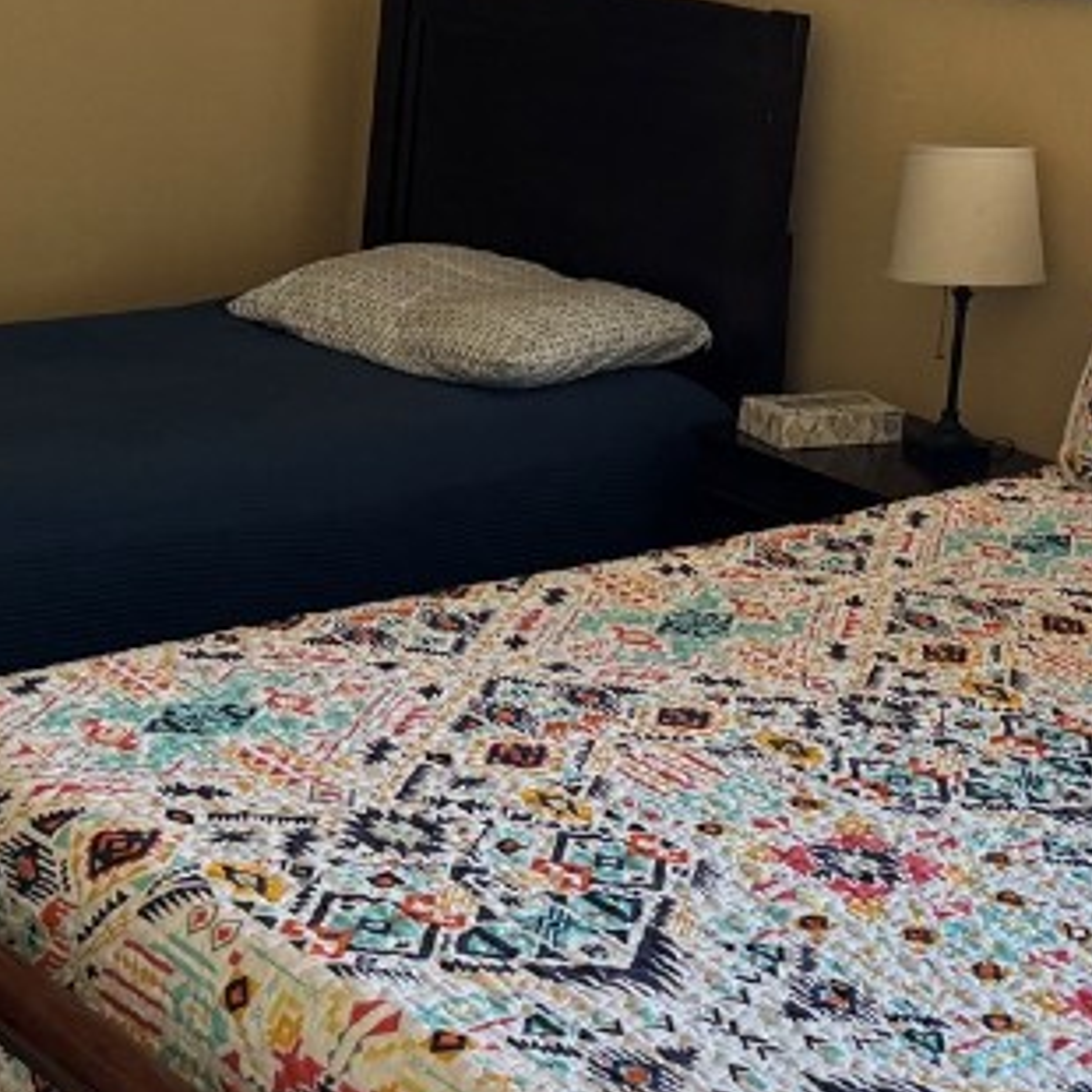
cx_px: 916
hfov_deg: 24.2
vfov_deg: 24.3
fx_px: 2498
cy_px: 236
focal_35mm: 70
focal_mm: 6.76
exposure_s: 1/60
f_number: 1.78
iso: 250
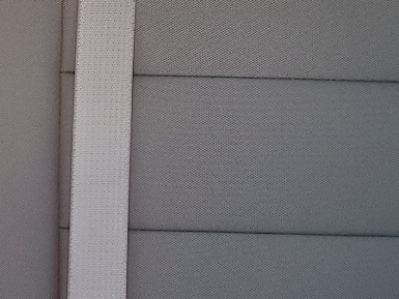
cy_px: 117
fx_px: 1245
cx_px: -82
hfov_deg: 17.4
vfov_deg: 13.7
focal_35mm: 108
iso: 67
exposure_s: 1/120
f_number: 1.5
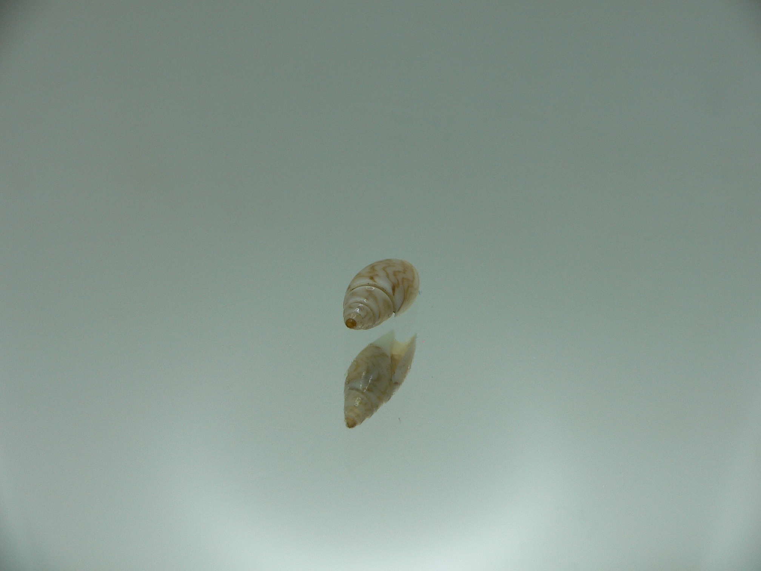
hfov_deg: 52.6
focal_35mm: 35
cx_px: 380
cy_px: 286
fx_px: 769
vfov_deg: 40.7
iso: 80
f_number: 3.3
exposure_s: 1/100
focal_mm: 4.6
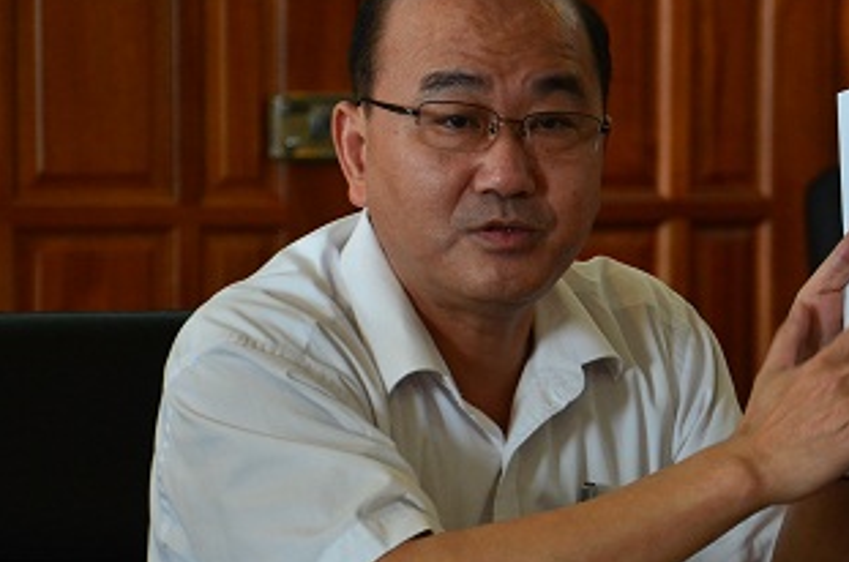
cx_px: 650
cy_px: 327
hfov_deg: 7.4
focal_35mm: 279
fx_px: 6564
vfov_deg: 4.9
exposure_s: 1/60
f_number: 5.6
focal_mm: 105
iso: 1000
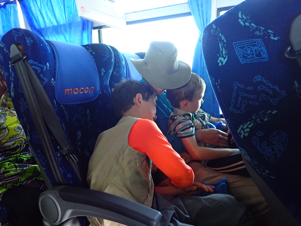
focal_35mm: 25
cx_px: 150
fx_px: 217
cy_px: 113
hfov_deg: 69.4
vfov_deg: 54.9
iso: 800
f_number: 2
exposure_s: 1/25
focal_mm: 4.5
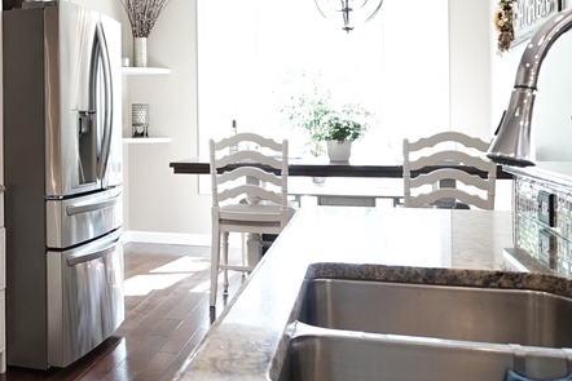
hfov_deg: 41.3
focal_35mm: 44
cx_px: 67
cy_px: 119
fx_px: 699
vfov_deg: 30.3
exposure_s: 1/60
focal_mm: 12
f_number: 4
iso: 640
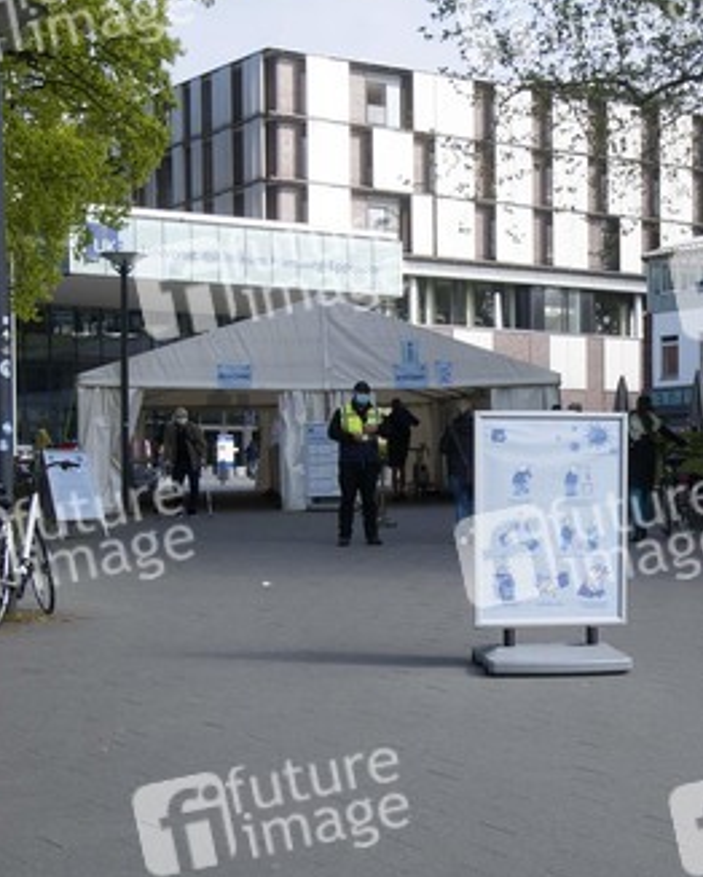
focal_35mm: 39
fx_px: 1013
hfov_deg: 38.3
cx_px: 350
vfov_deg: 46.8
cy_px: 410
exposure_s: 1/640
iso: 400
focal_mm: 34
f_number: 8
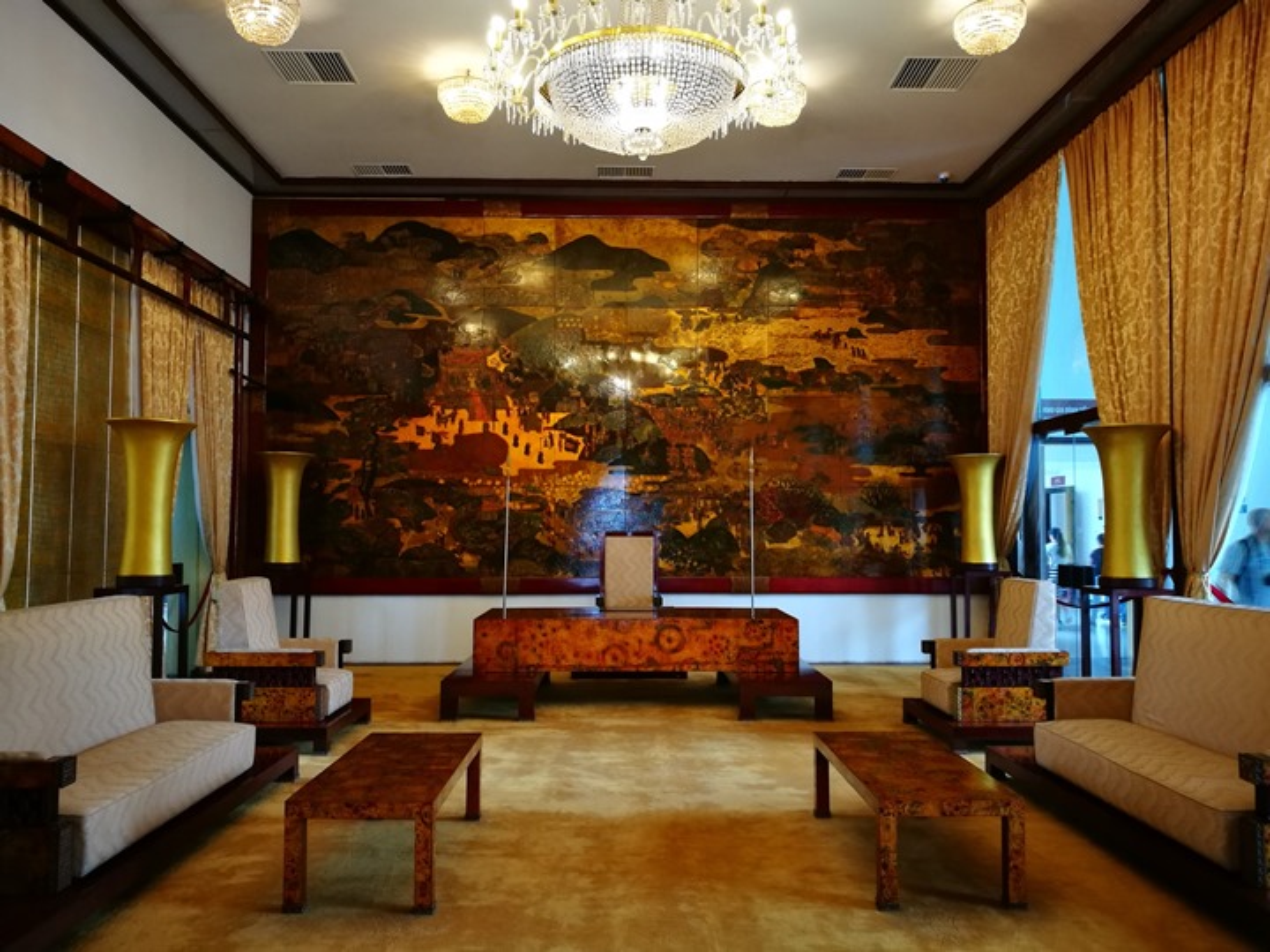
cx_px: 635
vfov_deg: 51.4
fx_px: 991
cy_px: 476
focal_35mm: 27
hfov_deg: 65.3
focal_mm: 4.5
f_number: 2.2
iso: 320
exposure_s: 1/33.3
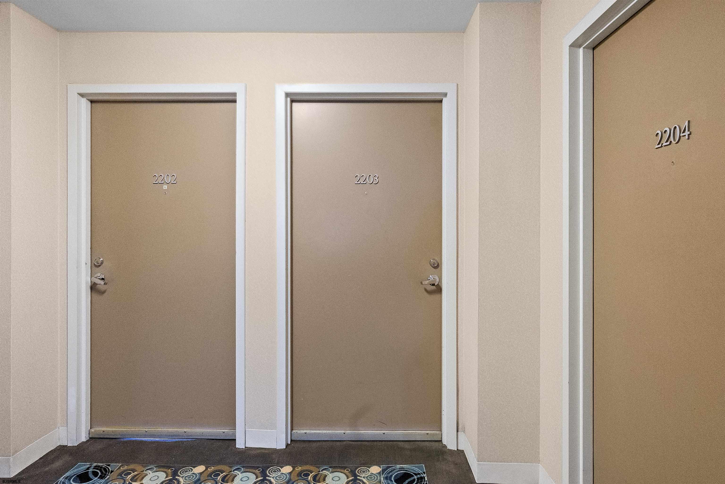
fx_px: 383
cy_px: 242
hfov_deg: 86.9
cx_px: 362
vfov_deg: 64.6
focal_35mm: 19
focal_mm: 19
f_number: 7.1
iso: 12800
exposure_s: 1/30
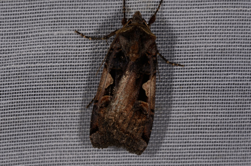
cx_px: 126
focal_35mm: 128
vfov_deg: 10.7
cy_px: 83
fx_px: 887
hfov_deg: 16.1
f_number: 25
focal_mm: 85
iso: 100
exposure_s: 1/60
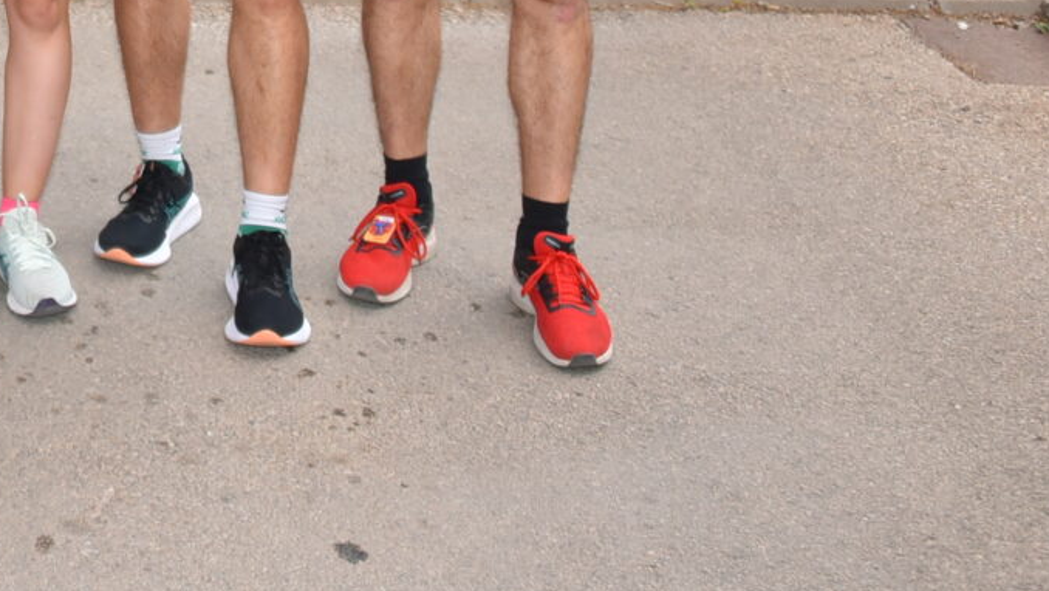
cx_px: -97
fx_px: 2310
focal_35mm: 83
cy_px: -381
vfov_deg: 13.5
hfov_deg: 24.0
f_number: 3.5
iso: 400
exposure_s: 1/125
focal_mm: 28
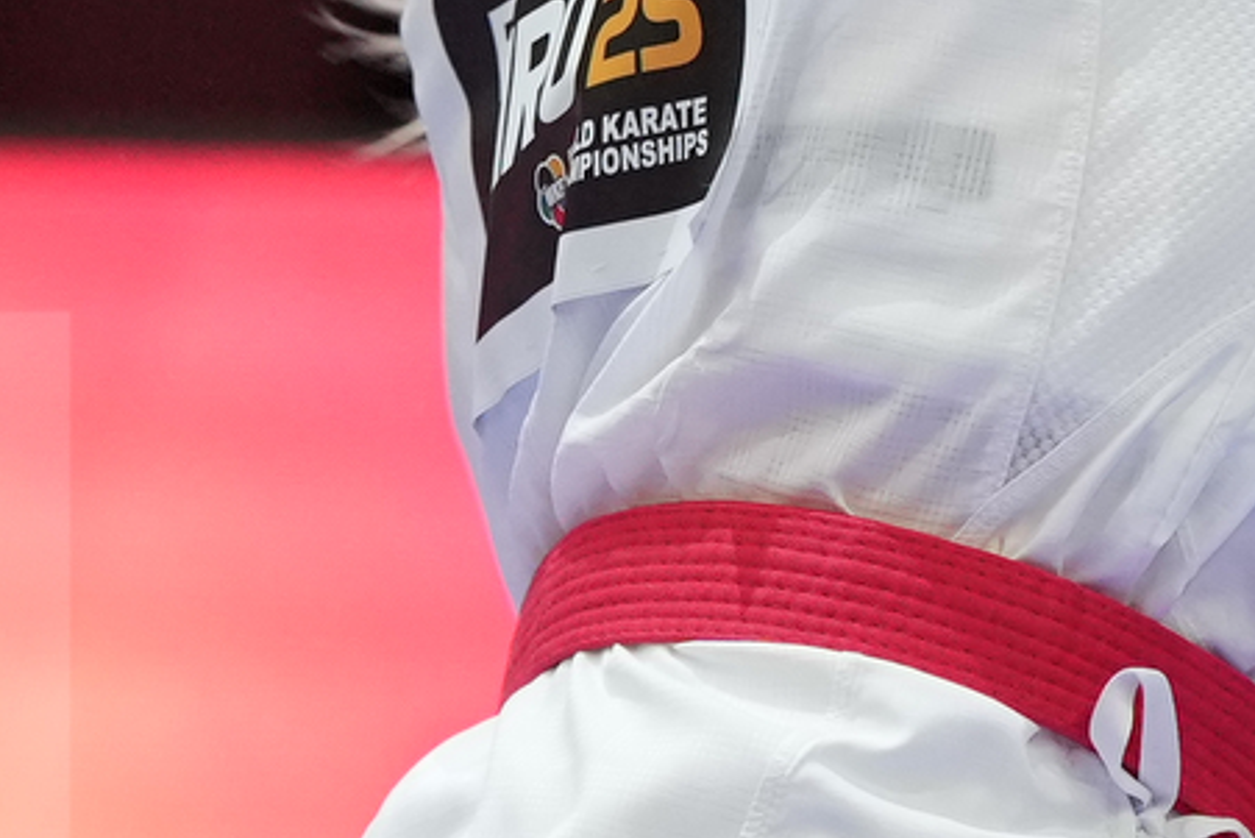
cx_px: 2056
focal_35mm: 1213
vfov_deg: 1.1
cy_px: -585
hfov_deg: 1.7
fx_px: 42298
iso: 1600
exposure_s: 1/1000
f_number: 2.8
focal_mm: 146
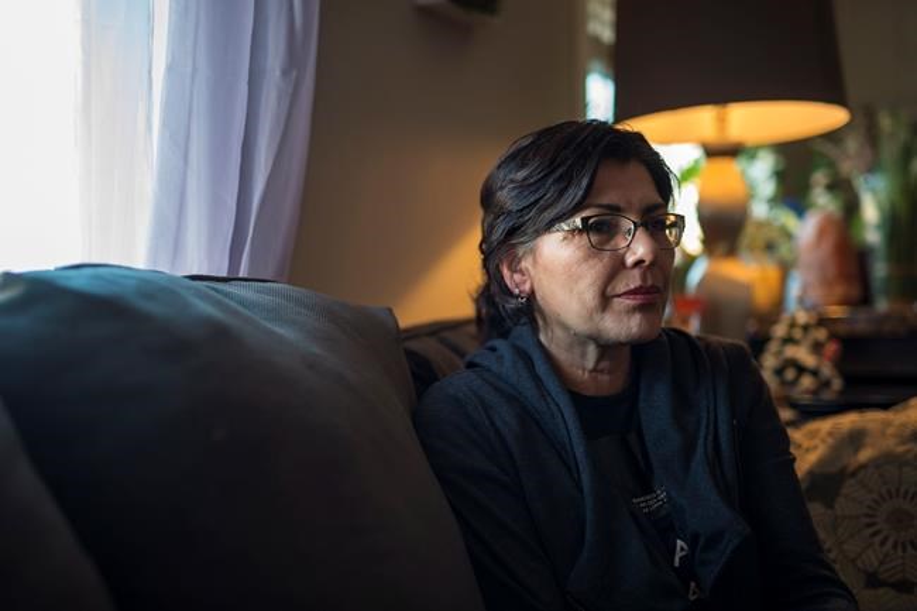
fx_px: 1273
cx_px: 458
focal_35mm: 50
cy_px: 306
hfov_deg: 39.6
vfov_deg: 27.0
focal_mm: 50
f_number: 1.4
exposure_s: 1/80
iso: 200
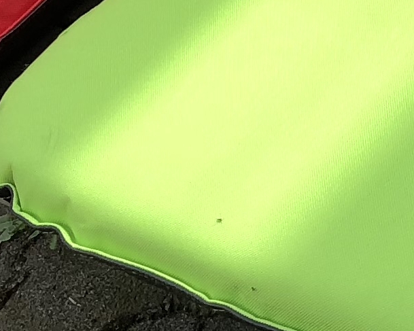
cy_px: -43
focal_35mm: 181
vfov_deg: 8.5
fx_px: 2217
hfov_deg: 9.8
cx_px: 856
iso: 20
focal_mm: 4
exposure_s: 1/685
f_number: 1.8
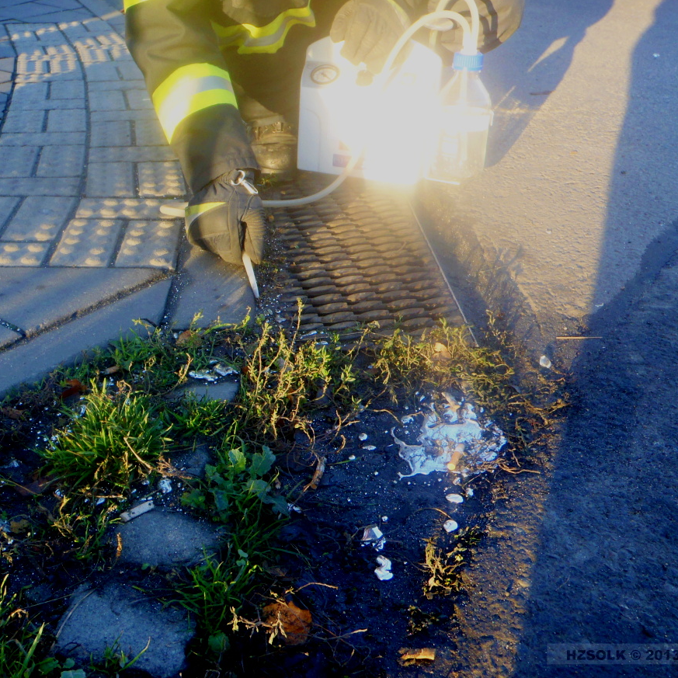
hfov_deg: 48.3
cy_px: 339
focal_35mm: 34
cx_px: 283
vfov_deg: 48.5
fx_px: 753
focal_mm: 5
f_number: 3.5
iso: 64
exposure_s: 1/40
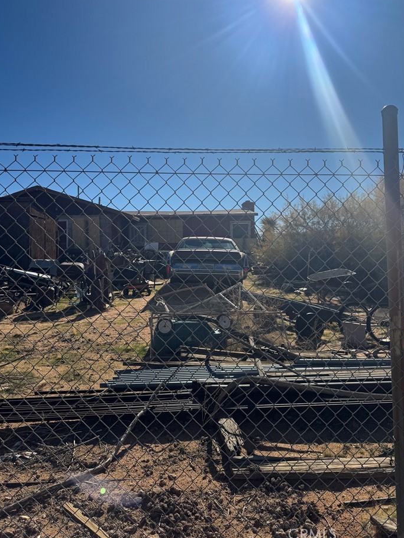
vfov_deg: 65.1
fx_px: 420
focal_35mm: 27
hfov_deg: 51.4
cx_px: 203
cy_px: 240
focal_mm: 6.76
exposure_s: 1/12346
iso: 80
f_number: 1.78
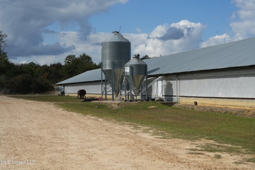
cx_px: 128
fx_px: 460
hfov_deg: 31.0
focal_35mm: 65
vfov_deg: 20.9
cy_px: 85
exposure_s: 1/400
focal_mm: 65
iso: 320
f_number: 14
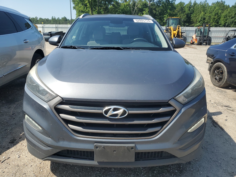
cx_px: 118
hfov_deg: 67.3
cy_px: 88
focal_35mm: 26
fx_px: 177
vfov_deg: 53.1
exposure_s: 1/2500
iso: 50
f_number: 1.5
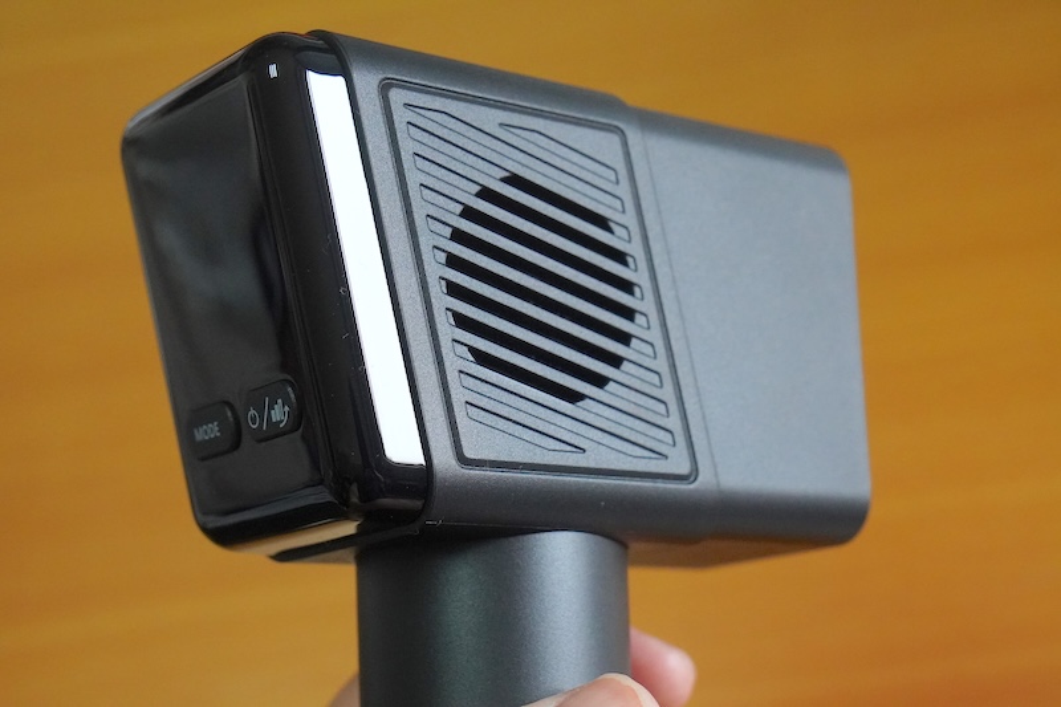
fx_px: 2210
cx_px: 530
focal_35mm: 75
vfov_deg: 18.2
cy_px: 354
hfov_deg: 27.0
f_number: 7.1
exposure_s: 1/250
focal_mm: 50
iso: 5000
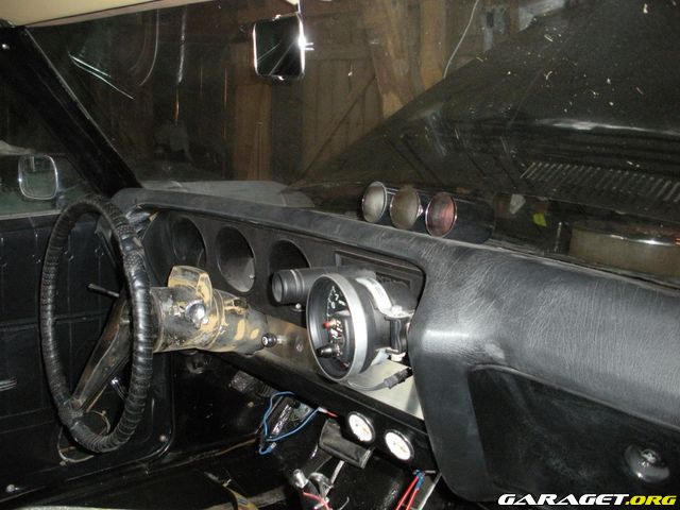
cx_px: 340
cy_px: 255
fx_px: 707
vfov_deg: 39.7
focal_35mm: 36
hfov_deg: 51.4
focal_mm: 6.3
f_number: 3.5
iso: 400
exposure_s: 1/60
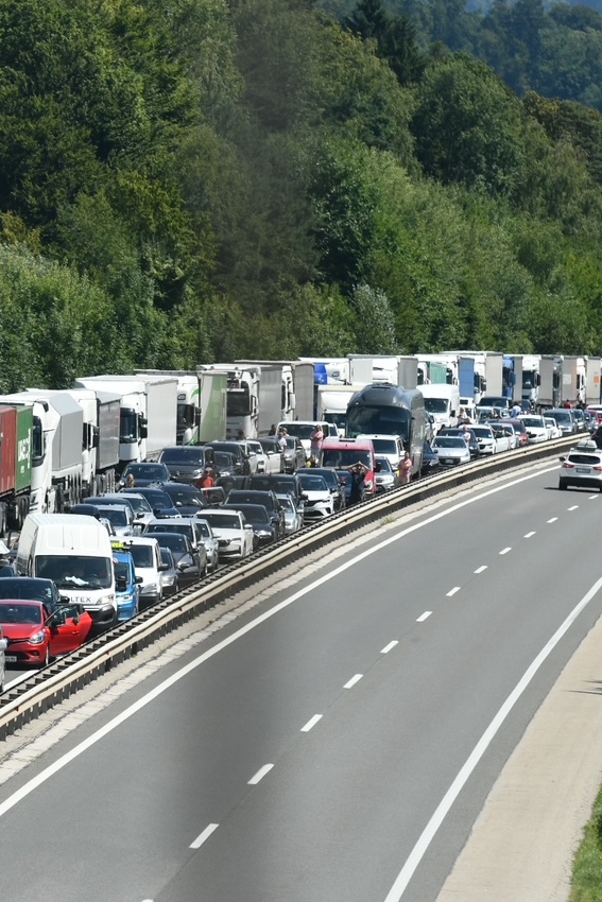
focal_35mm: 417
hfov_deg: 3.3
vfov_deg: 4.9
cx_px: -76
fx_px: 10455
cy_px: 451
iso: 200
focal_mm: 185
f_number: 5.6
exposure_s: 1/1000
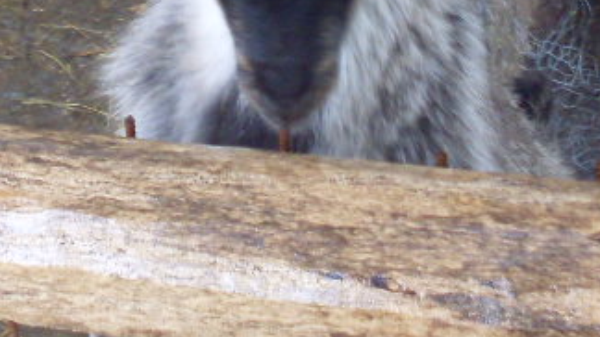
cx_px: 265
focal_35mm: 131
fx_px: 2083
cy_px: -137
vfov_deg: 9.1
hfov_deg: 16.4
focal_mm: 6.3
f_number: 2.8
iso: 200
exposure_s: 1/15
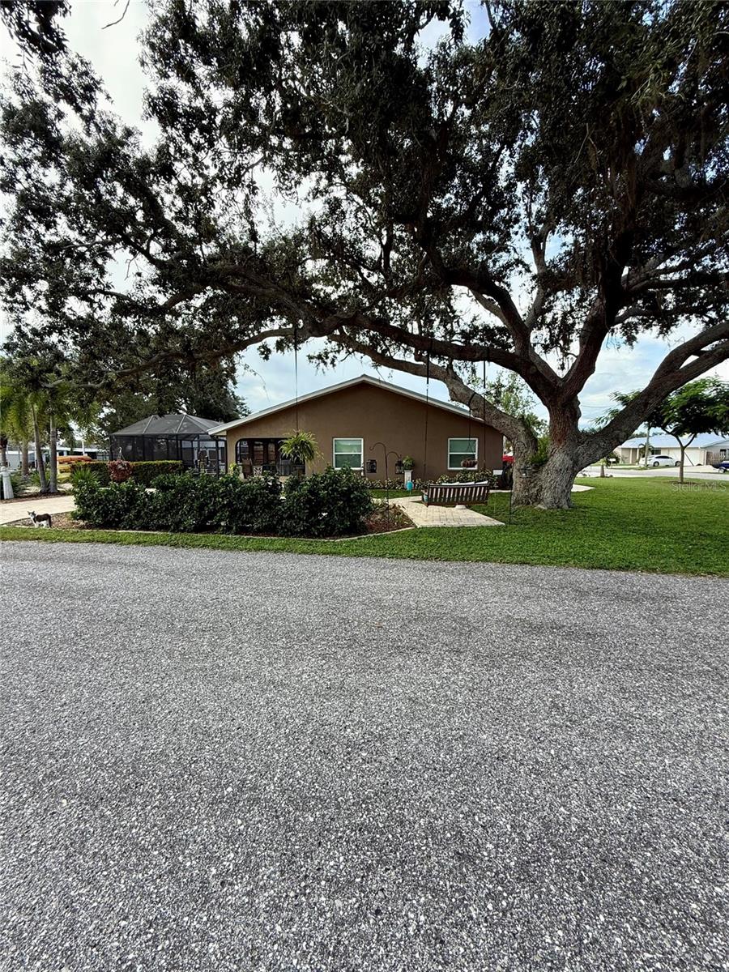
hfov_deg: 85.7
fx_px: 393
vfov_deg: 102.1
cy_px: 486
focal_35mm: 14
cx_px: 364
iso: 64
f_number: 2.2
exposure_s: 1/527
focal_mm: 2.22
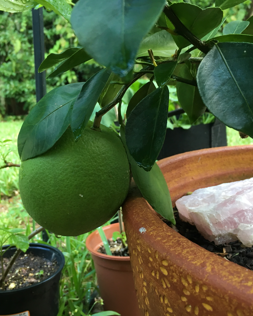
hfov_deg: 39.0
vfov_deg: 47.9
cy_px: 159
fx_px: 356
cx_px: 103
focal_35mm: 38
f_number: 2.2
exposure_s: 1/30
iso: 80
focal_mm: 4.15
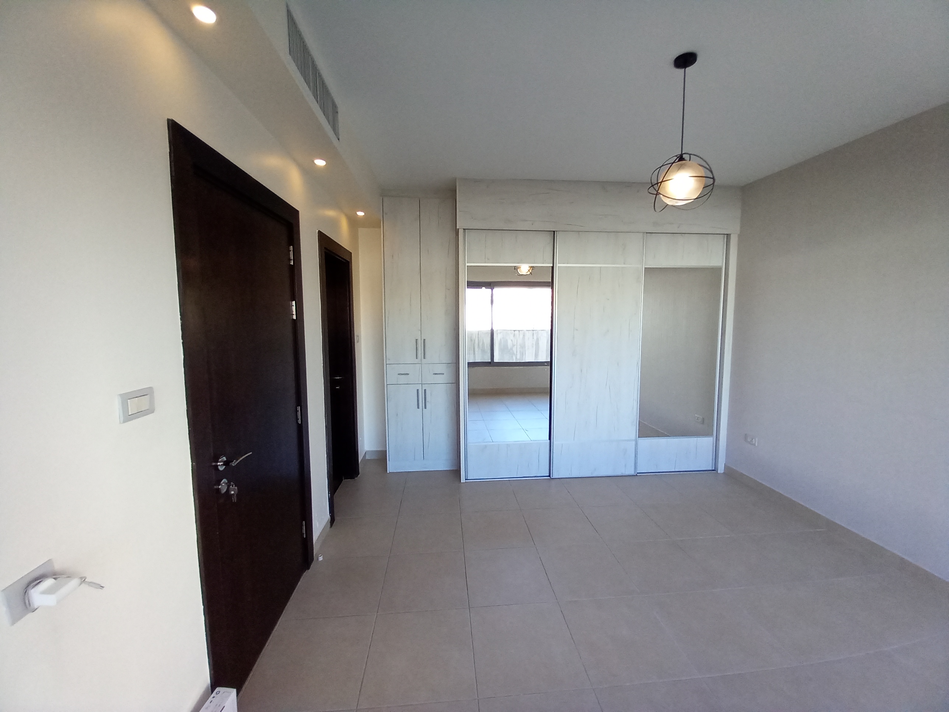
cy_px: 356
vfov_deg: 89.9
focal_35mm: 13
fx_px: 356
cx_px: 474
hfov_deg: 106.2
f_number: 2.2
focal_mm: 1.13
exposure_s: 1/50
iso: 64
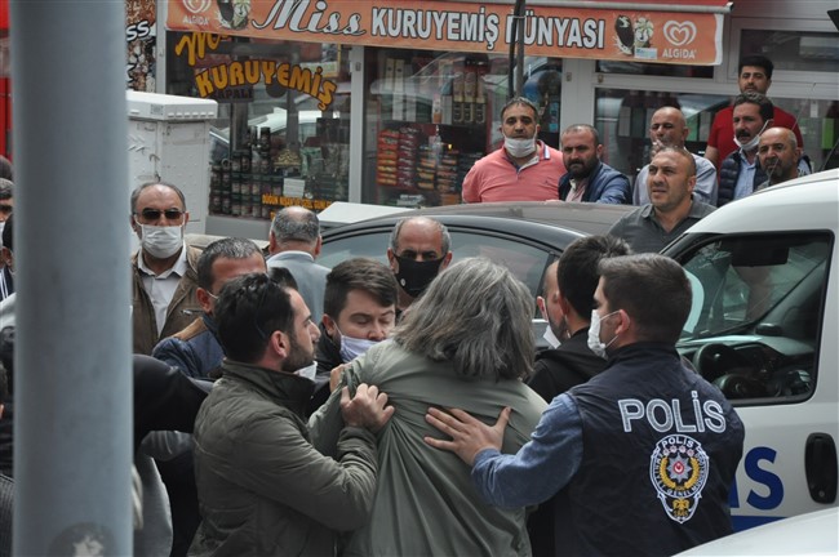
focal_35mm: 158
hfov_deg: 13.1
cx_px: 420
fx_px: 3667
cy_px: 278
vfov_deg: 8.7
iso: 1000
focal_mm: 105
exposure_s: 1/1000
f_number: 8
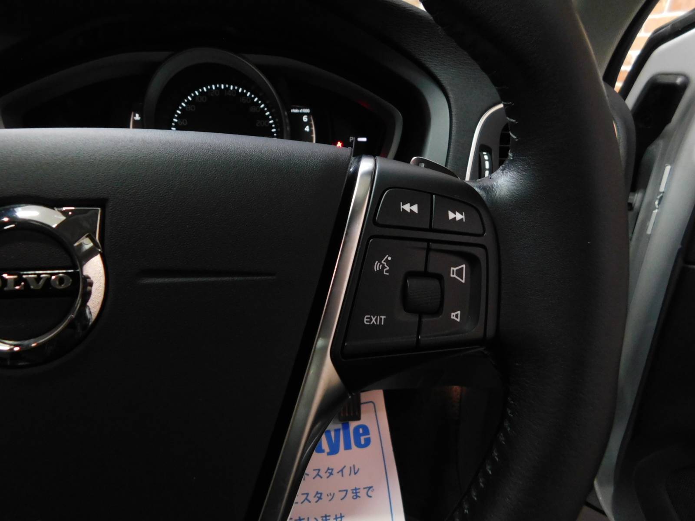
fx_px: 462
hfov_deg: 73.9
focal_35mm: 23
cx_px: 348
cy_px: 260
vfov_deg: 58.9
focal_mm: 4
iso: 400
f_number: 3
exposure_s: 1/25
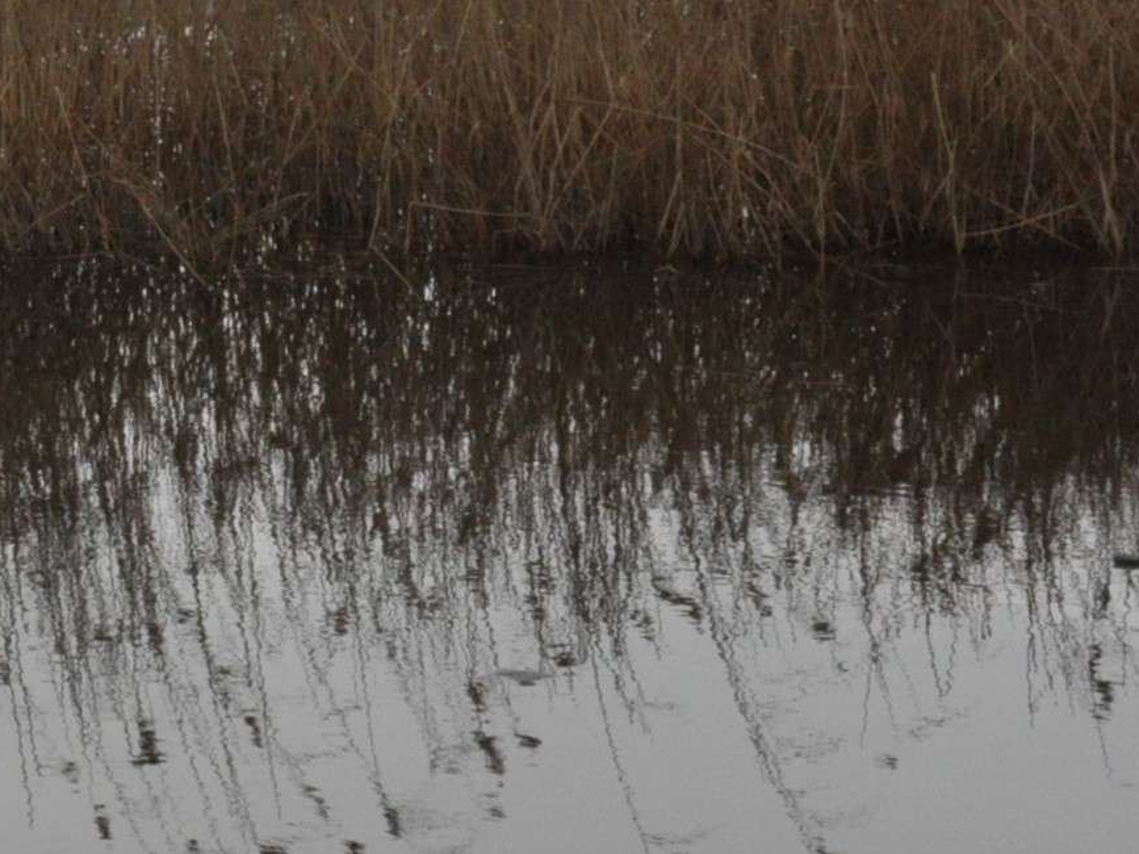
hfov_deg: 10.8
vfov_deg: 8.5
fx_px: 5626
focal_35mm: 171
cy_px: -279
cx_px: -970
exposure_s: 1/1000
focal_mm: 32
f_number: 16
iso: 800
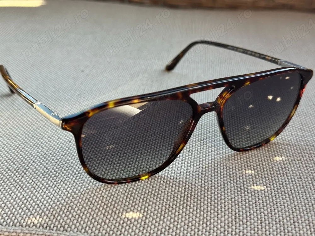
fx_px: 437
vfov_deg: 30.3
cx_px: 158
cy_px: 118
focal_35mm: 48
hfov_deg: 39.7
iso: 64
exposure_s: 1/172
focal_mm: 6.76
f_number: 1.78
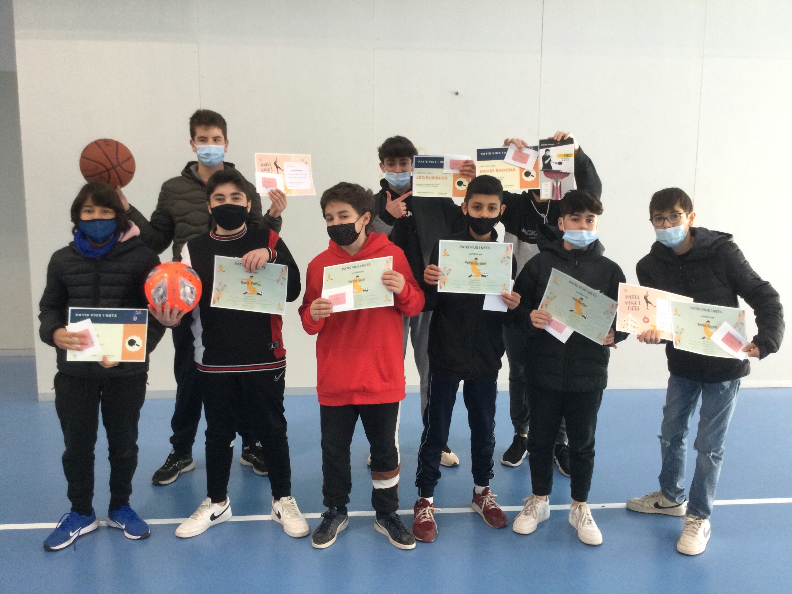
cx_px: 396
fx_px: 709
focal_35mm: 31
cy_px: 297
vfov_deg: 45.4
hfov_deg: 58.4
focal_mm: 3.3
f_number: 2.4
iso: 64
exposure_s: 1/33
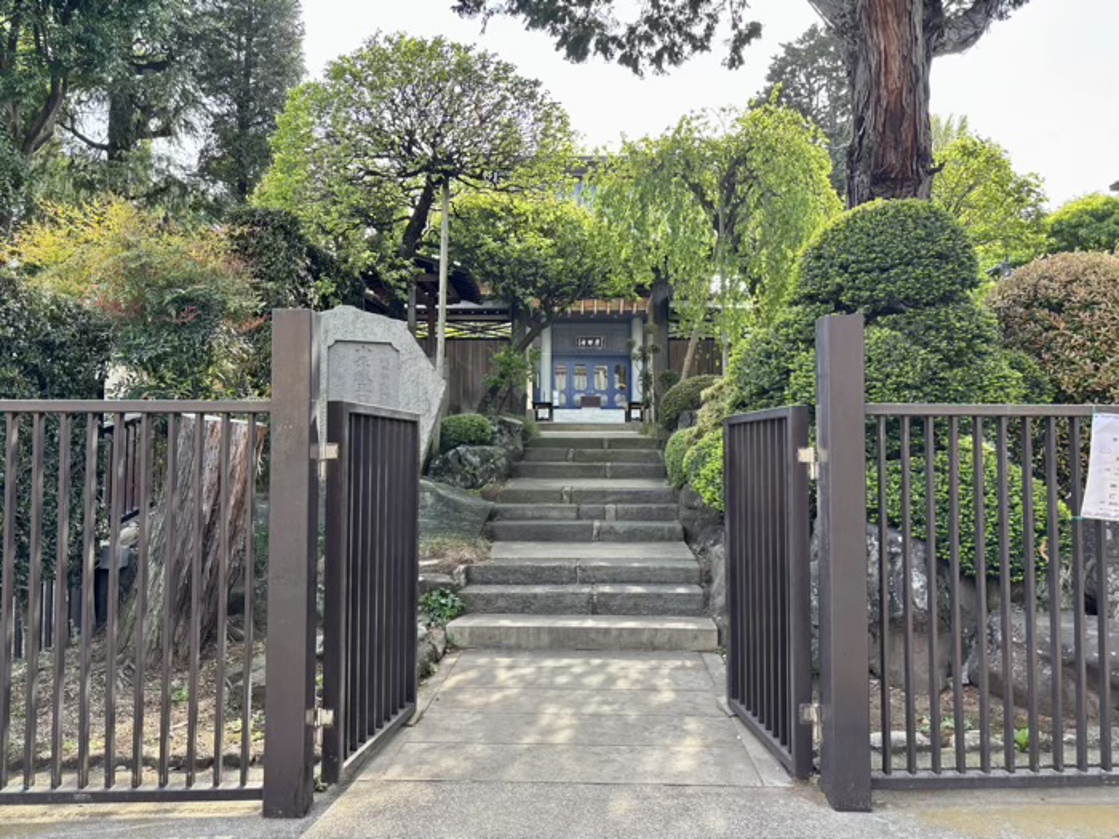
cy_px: 420
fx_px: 840
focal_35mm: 26
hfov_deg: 67.3
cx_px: 560
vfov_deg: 53.1
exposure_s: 1/281
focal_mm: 5.96
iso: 50
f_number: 1.6
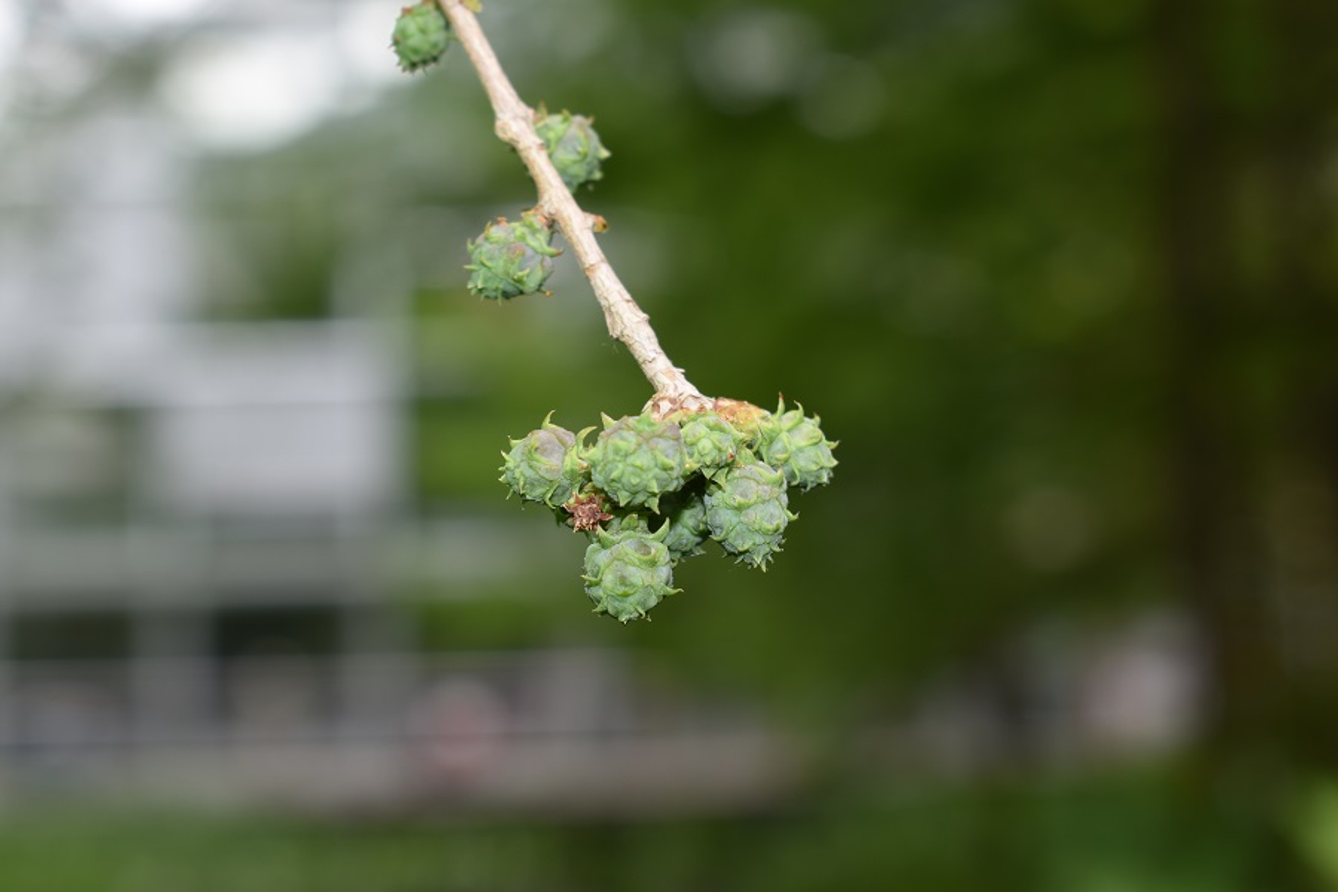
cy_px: 446
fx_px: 2899
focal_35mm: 78
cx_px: 669
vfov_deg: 17.5
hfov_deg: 26.0
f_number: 8
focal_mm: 52
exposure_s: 1/60
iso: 100
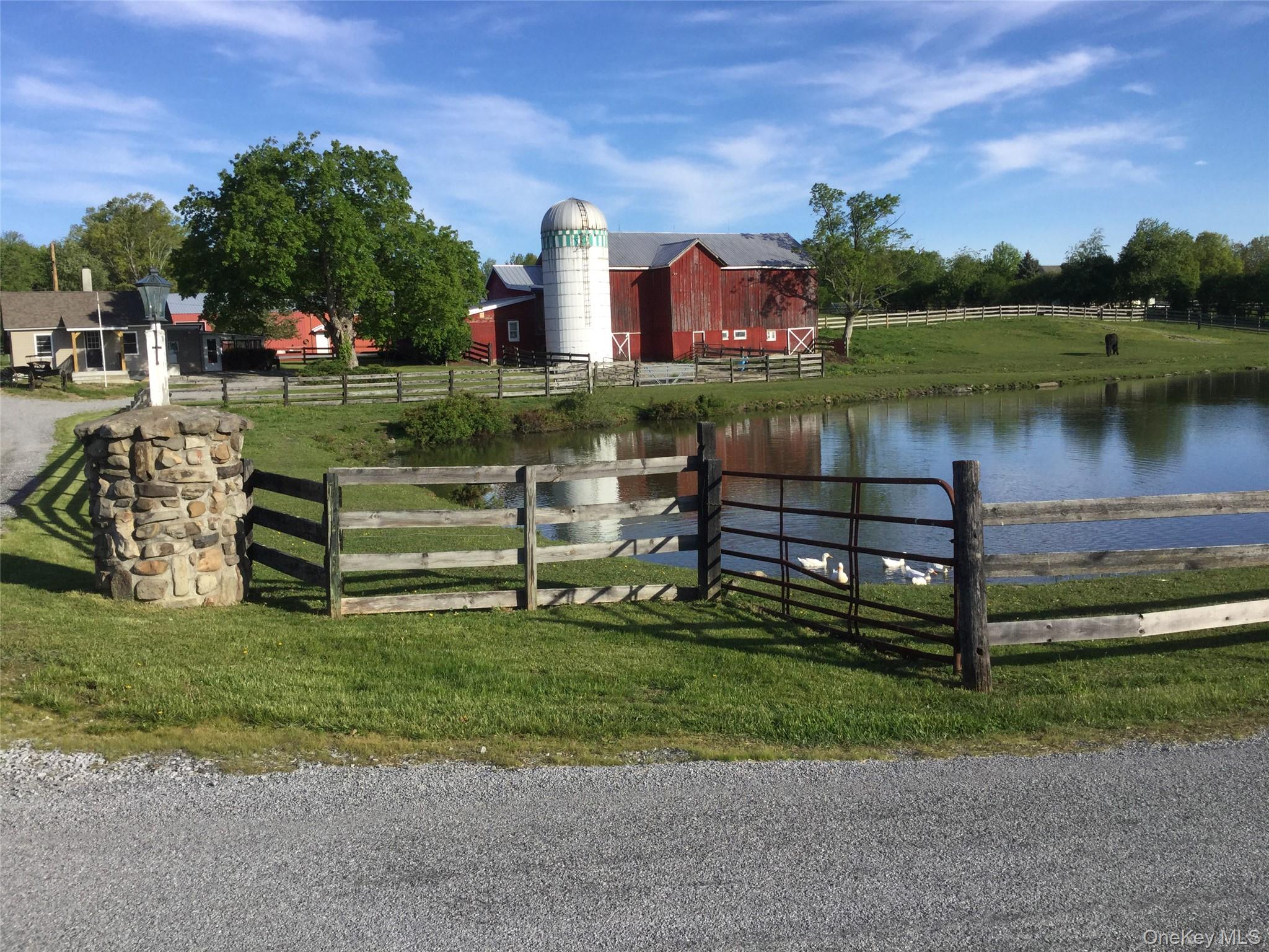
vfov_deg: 45.4
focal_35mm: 31
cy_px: 476
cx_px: 634
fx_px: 1136
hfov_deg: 58.4
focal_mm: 3.3
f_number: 2.4
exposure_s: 1/1018
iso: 25
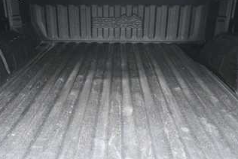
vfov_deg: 35.1
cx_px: 109
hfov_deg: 50.6
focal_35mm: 38
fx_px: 251
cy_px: 80
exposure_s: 1/80
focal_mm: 20
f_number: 5.6
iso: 3200
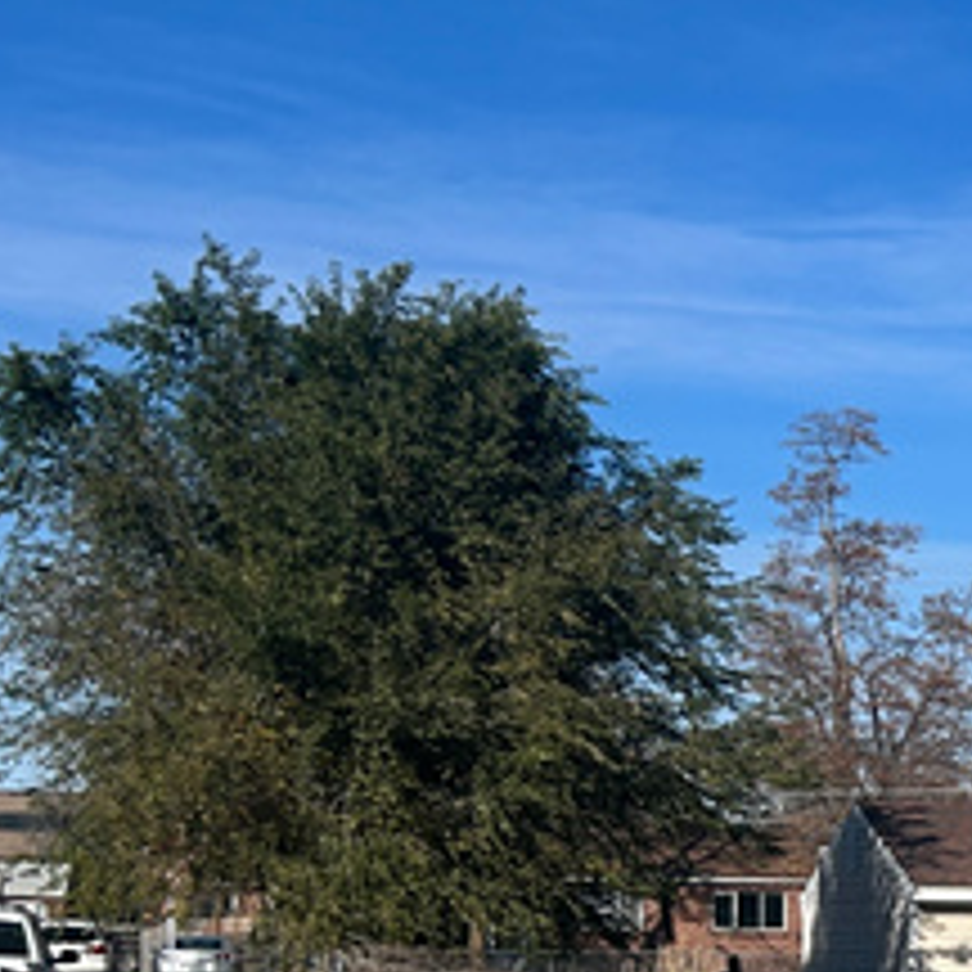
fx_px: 3463
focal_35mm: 109
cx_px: 1678
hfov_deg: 14.3
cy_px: 958
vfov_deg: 15.7
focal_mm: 5.7
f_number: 1.5
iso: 50
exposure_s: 1/6579
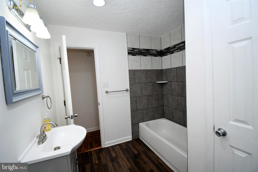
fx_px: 107
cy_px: 86
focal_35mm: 15
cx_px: 129
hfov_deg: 100.4
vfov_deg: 77.3
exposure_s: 1/250
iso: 560
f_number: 4.5
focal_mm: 10
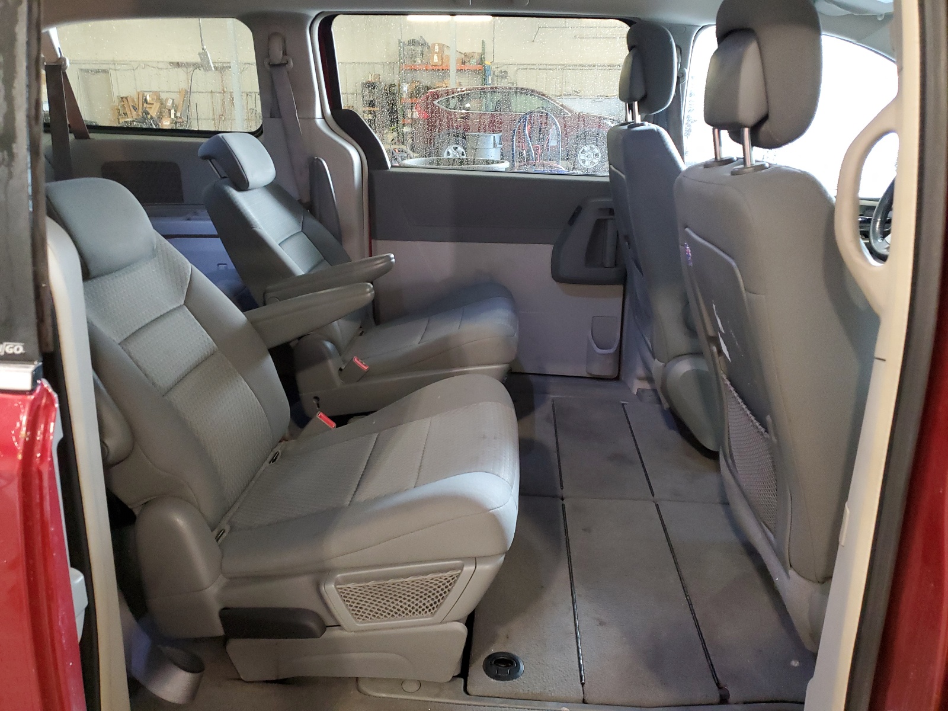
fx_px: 712
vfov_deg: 53.1
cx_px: 474
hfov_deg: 67.3
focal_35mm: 26
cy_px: 356
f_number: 1.5
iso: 325
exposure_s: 1/15
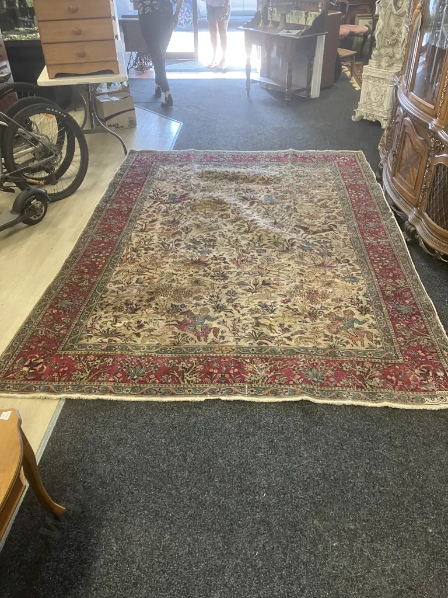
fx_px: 483
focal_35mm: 28
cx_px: 224
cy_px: 299
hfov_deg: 49.7
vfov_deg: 63.4
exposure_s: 1/50
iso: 160
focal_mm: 3.99
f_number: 1.8
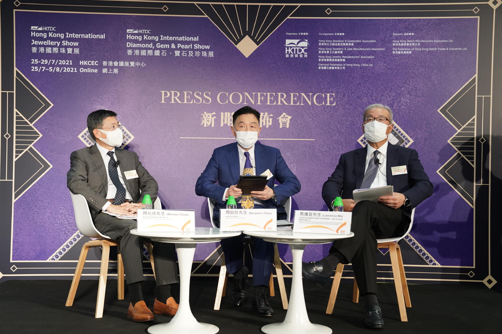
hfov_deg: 39.6
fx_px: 697
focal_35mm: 50
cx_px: 251
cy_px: 167
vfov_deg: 27.0
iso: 3200
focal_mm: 50
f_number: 3.5
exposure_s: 1/250
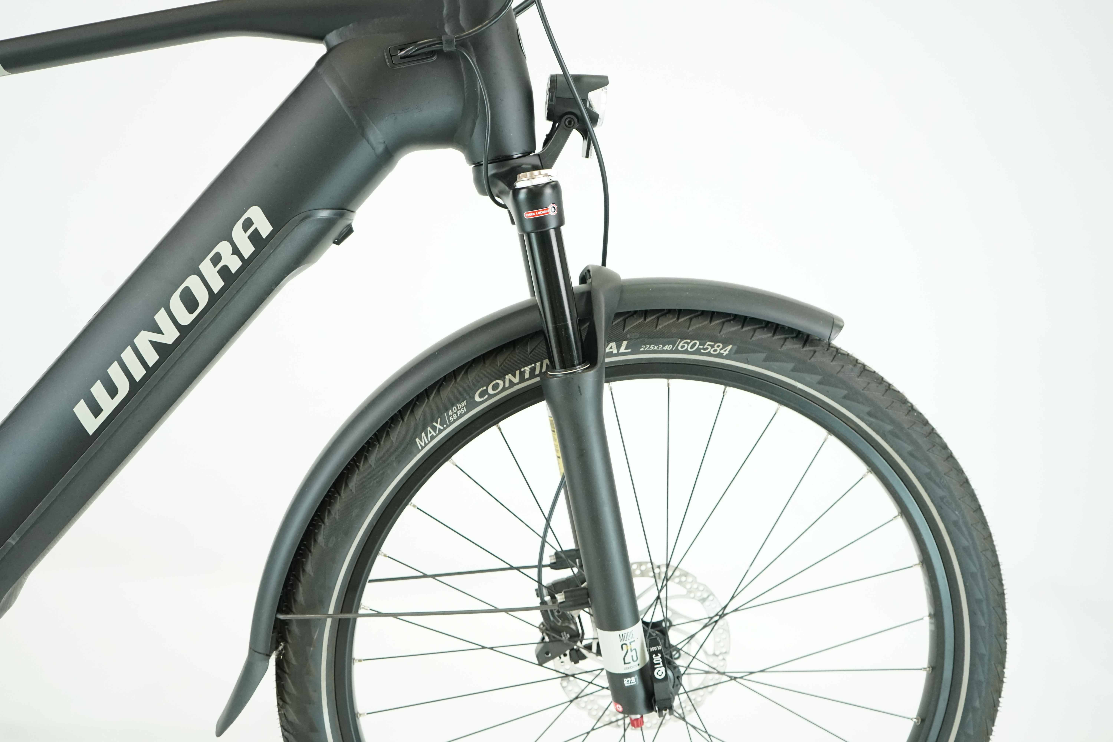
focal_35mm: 35
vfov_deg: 37.9
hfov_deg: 54.4
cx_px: 556
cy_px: 371
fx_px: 1082
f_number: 5
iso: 2500
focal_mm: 35
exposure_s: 1/200
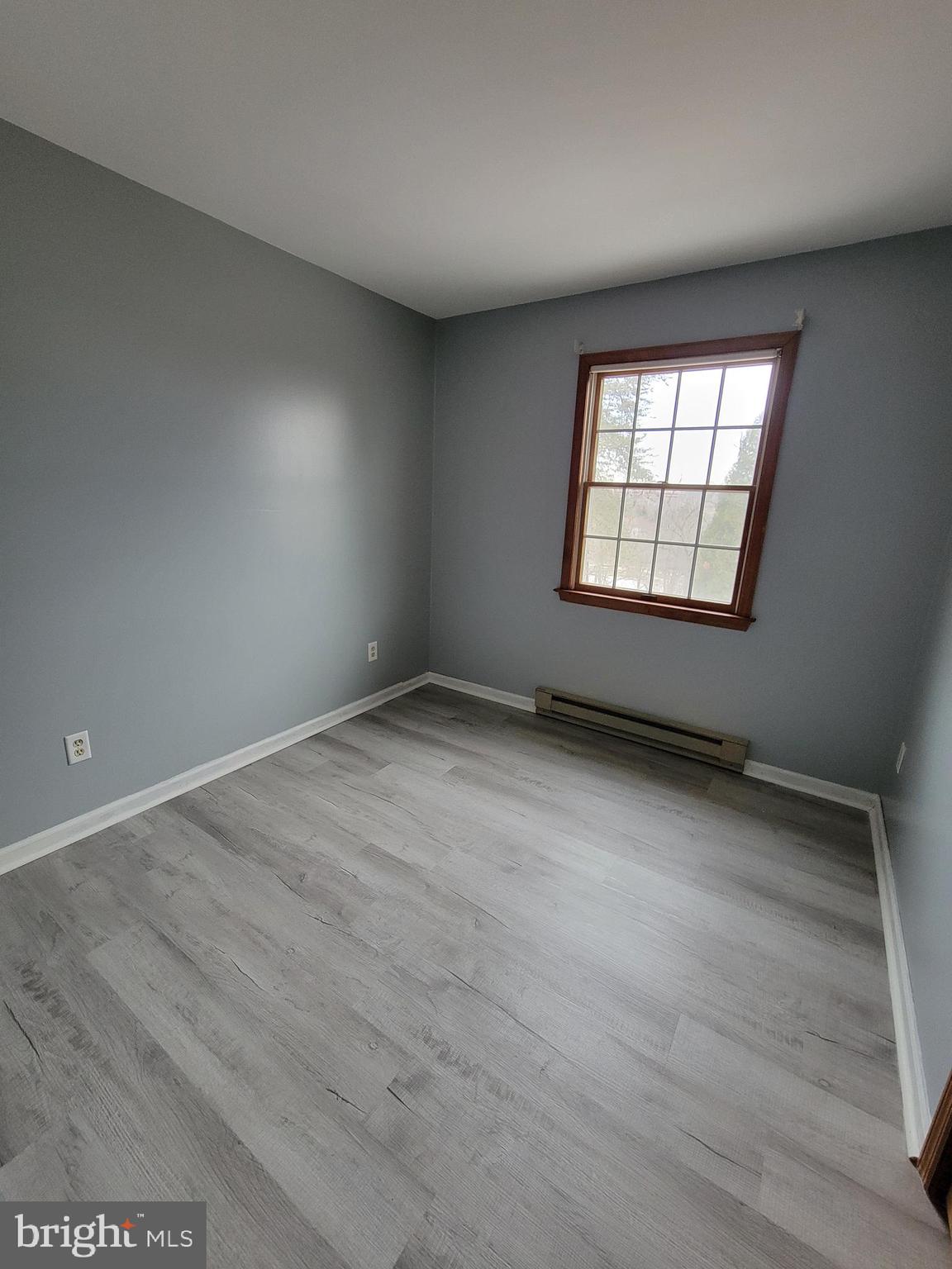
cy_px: 634
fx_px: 477
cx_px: 476
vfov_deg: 106.2
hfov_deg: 89.9
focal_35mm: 13
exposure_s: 1/60
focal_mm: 2.2
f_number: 2.2
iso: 400
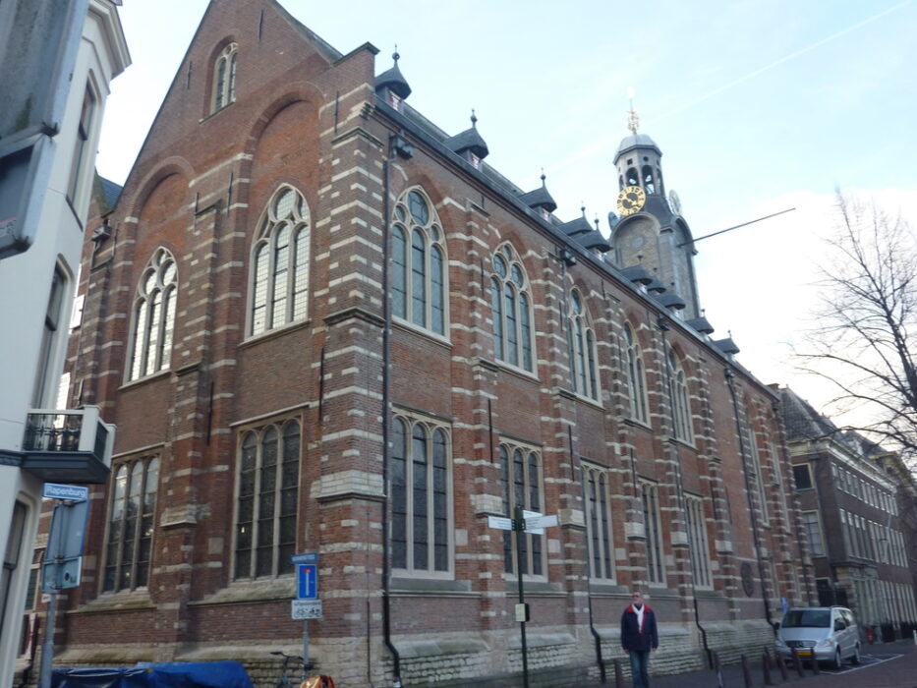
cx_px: 458
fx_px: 768
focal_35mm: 29
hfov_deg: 61.7
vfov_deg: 48.2
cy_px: 344
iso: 80
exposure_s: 1/60
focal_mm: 4.7
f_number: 3.4
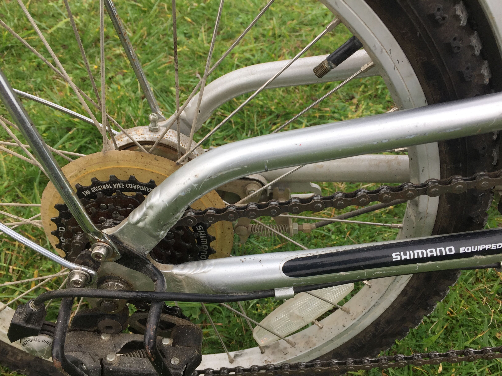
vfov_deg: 48.2
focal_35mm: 29
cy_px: 188
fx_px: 421
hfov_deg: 61.7
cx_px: 251
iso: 32
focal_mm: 4.15
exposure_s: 1/286
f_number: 2.2
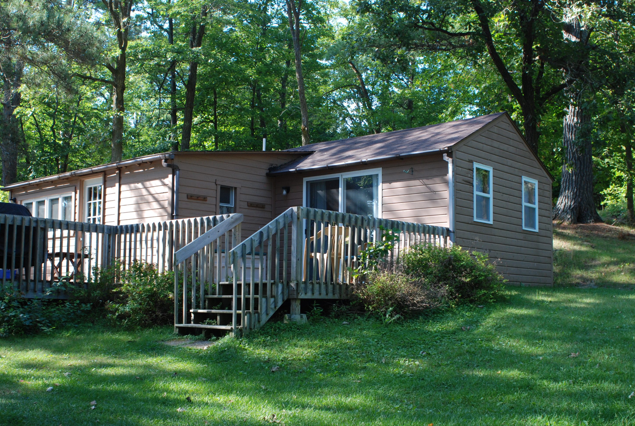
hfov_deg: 46.3
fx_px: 742
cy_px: 213
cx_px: 318
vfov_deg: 32.0
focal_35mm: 42
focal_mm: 28
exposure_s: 1/160
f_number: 6.3
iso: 320
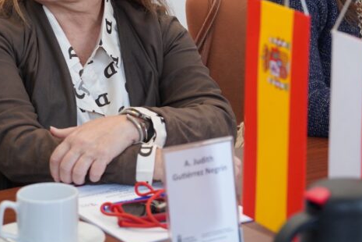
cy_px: 4
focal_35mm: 154
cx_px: 344
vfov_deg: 8.9
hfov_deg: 13.2
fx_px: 1548
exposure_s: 1/160
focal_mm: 70
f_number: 4
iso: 800
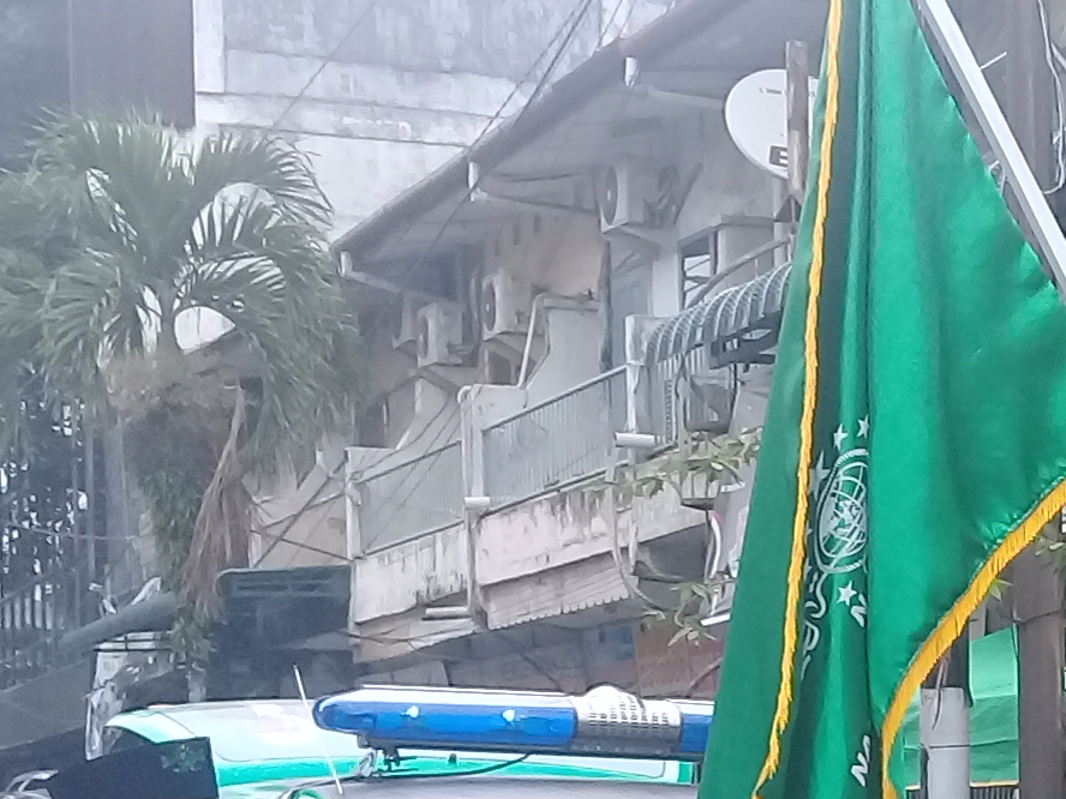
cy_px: 1028
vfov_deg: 12.6
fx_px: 3511
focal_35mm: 114
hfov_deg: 16.6
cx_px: 1228
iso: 50
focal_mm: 3.3
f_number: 2.2
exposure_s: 1/346
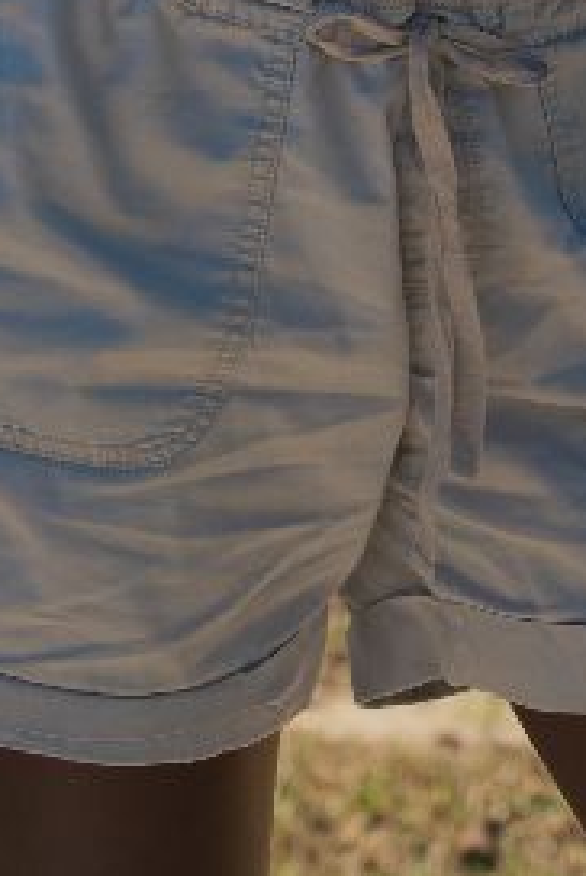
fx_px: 5309
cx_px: 584
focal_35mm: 218
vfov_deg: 9.0
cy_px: -721
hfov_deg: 6.3
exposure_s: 1/160
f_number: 4
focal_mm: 55
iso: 125
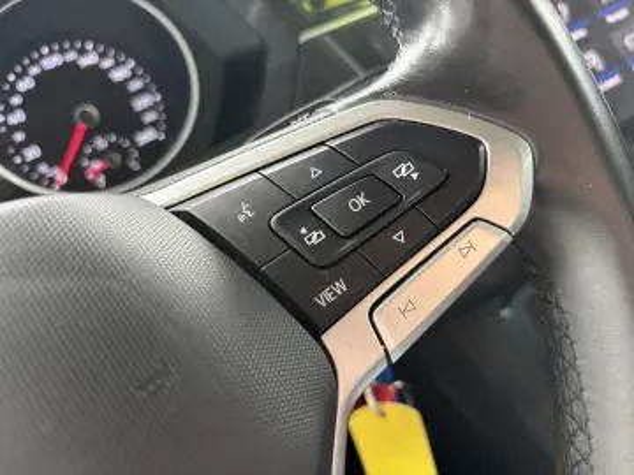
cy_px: 238
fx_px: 476
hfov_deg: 67.3
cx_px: 317
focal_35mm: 26
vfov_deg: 53.1
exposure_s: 1/60
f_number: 1.6
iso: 160
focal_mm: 5.96
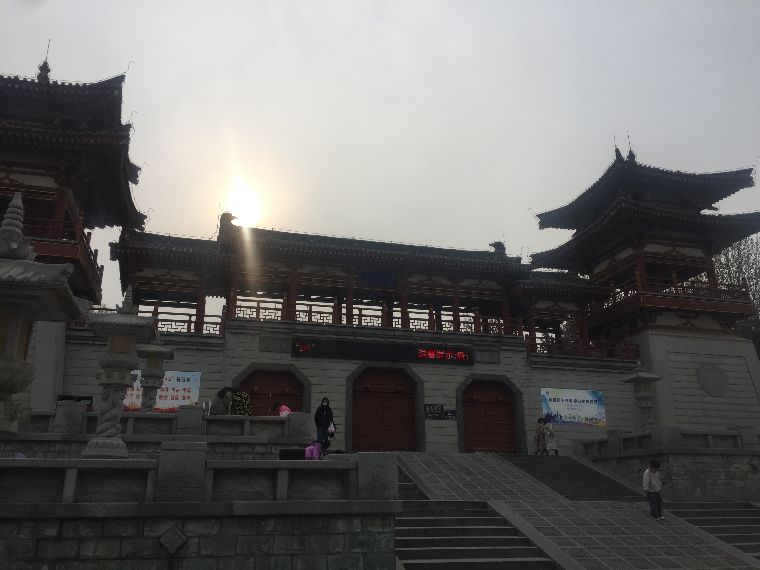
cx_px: 380
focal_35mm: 29
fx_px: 637
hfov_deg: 61.7
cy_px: 285
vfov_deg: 48.2
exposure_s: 1/1980
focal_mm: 4.15
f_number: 2.2
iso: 32
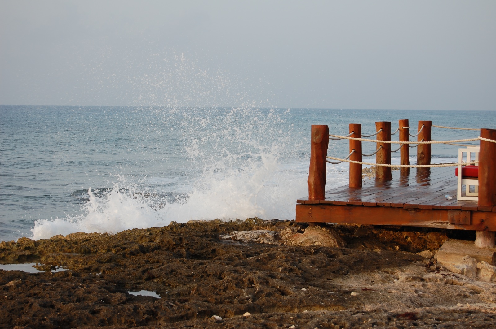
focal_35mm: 82
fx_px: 1135
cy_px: 164
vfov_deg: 16.5
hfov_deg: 24.6
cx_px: 248
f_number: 6.3
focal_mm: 55
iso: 200
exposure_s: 1/160
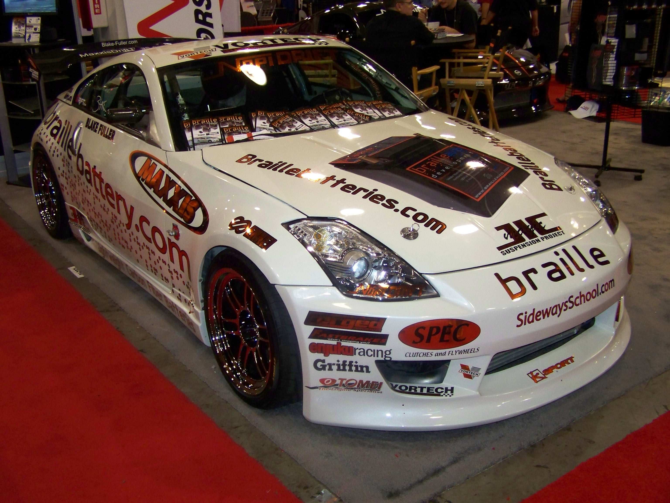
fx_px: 735
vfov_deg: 37.7
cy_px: 252
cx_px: 335
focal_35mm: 38
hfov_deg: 49.0
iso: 200
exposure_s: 1/50
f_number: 2.8
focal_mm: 6.3
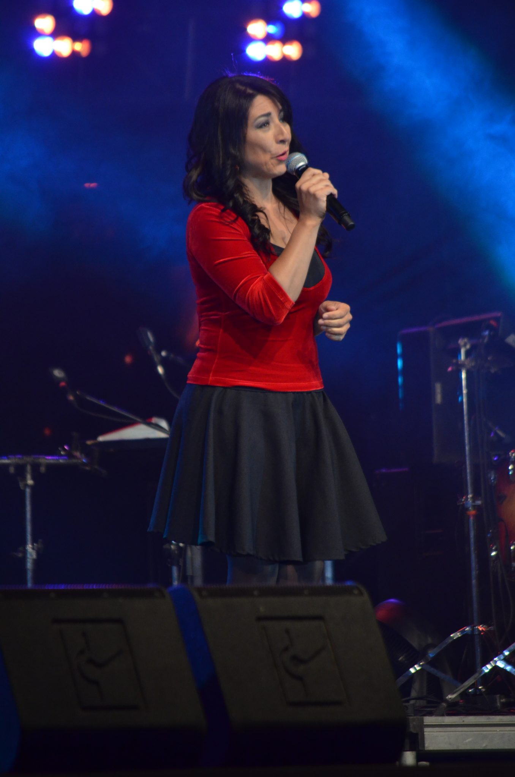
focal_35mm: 300
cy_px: 388
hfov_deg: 4.6
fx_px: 6468
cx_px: 258
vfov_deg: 6.9
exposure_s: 1/200
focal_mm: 200
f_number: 5.6
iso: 1600
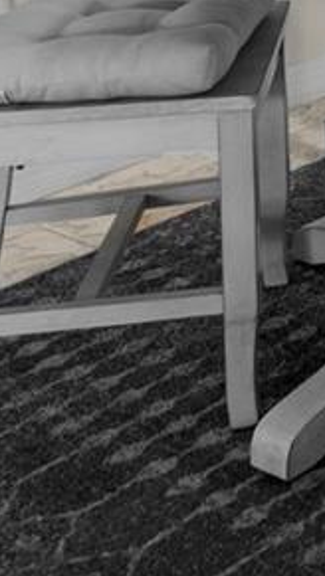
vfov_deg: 18.5
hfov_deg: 11.0
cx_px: 793
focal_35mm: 92
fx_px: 1407
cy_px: -437
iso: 250
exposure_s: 1/2.5
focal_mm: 16
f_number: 9
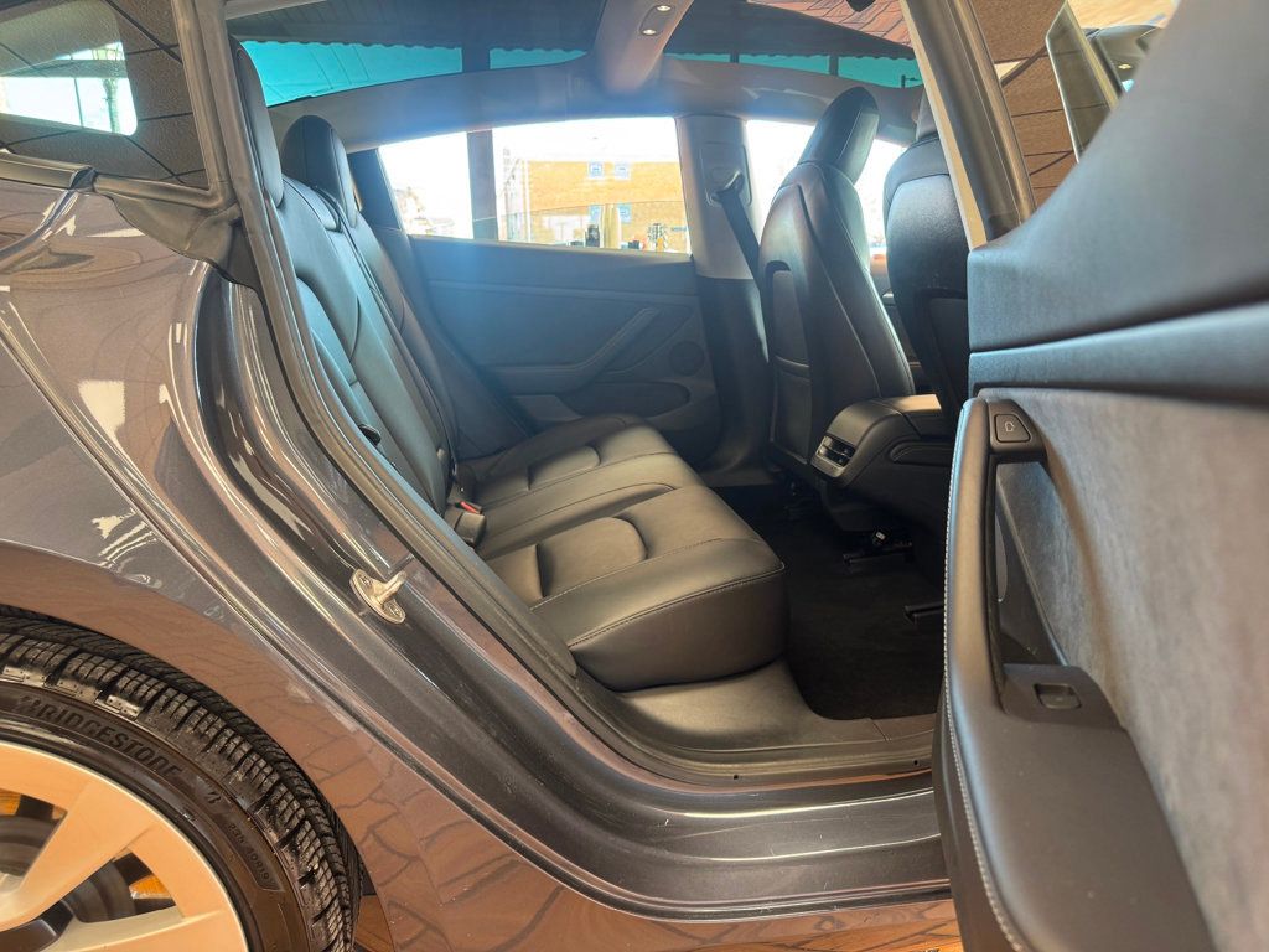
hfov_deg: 71.6
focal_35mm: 24
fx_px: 880
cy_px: 476
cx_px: 634
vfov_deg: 56.8
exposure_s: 1/60
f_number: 1.78
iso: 160
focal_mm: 6.76
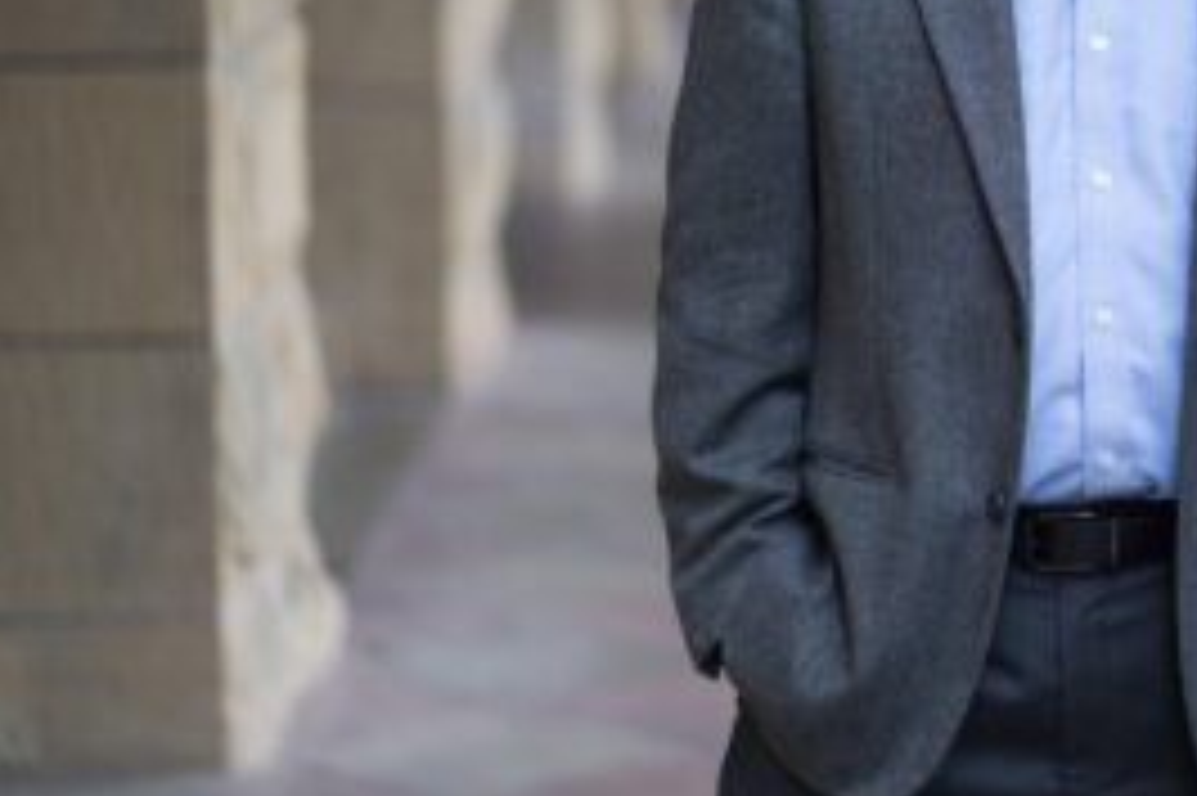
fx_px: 5317
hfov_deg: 12.7
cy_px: 79
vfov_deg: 8.5
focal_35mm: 160
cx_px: 1120
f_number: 2
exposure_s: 1/350
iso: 250
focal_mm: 85
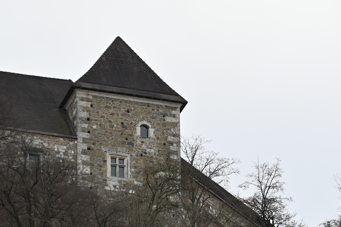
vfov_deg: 4.0
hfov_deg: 5.9
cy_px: 51
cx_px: 343
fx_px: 3287
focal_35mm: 347
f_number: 2.8
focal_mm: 135
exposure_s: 1/2000
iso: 320
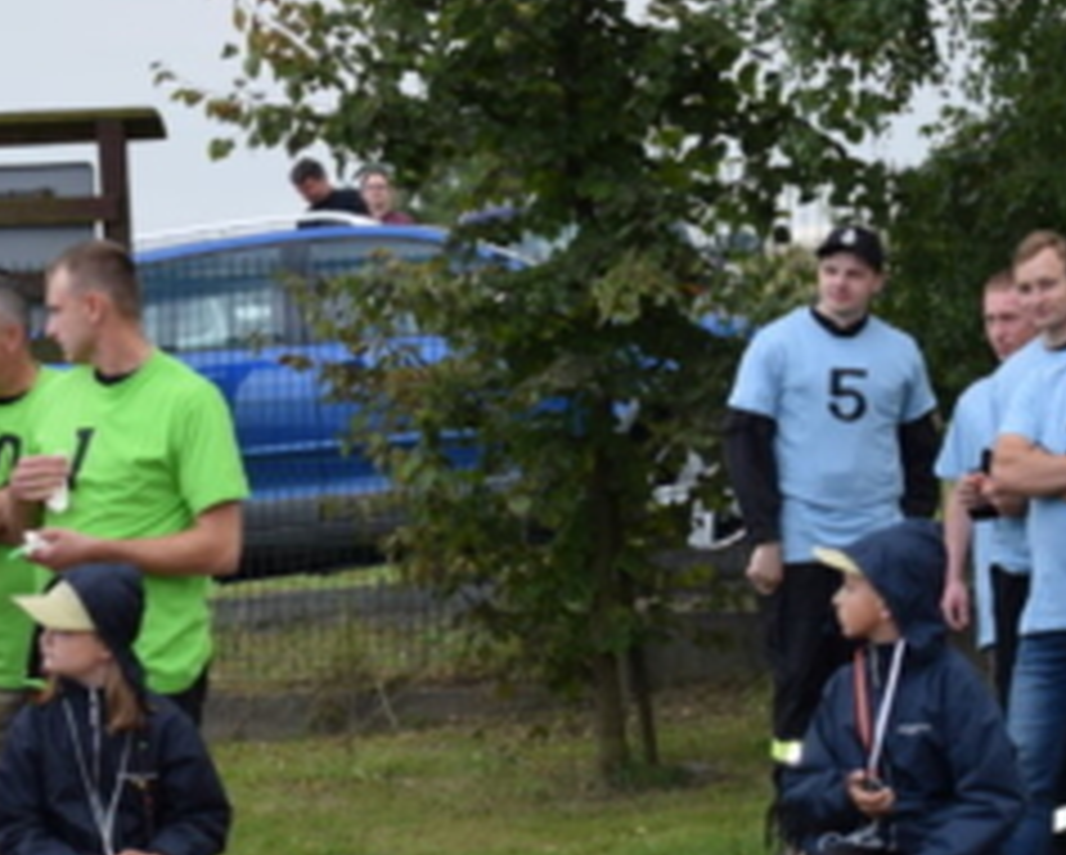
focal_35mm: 175
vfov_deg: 8.8
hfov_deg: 11.0
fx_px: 5526
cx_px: 243
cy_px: 520
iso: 140
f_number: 5.6
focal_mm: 46
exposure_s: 1/125
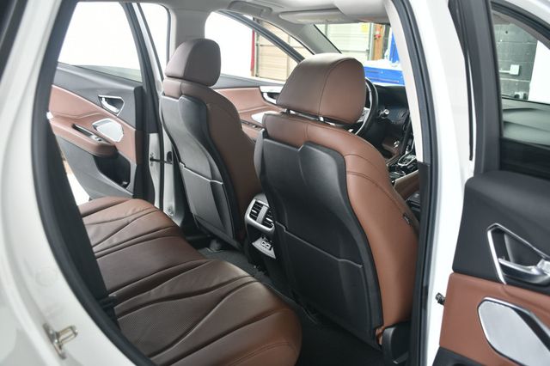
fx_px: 519
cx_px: 275
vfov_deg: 38.8
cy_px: 183
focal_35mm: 34
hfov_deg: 55.8
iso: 100
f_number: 3.8
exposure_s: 1/160
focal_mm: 23
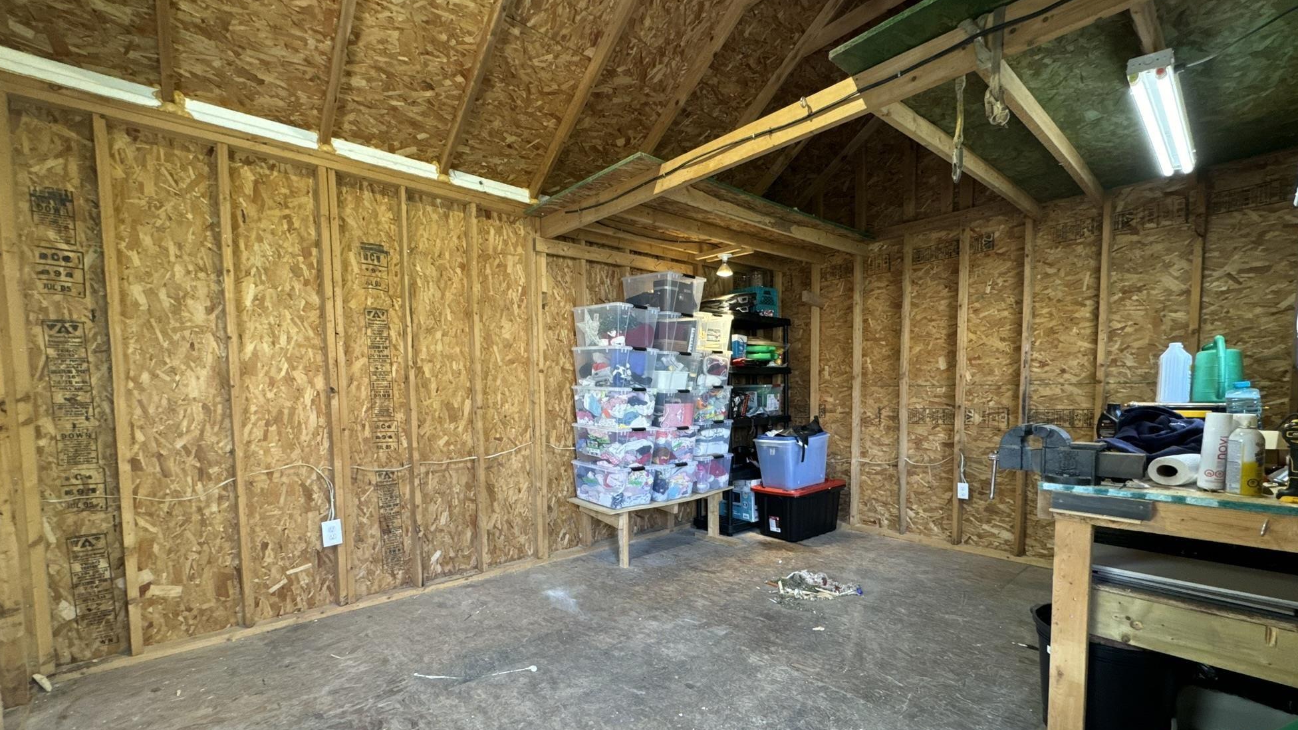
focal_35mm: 16
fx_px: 551
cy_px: 429
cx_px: 665
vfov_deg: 66.6
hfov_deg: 99.4
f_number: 2.2
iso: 320
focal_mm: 2.22
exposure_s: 1/120
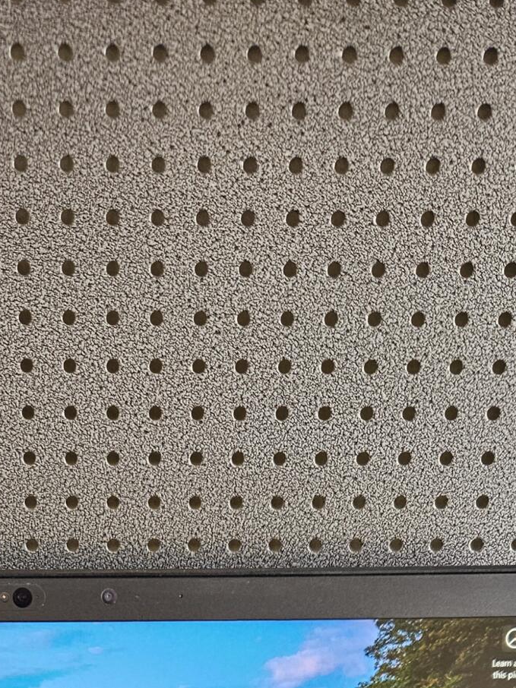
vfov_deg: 24.8
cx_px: 140
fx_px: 1292
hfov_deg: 22.4
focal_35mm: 65
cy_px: 955
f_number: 1.8
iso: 400
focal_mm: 5.4
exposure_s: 1/100
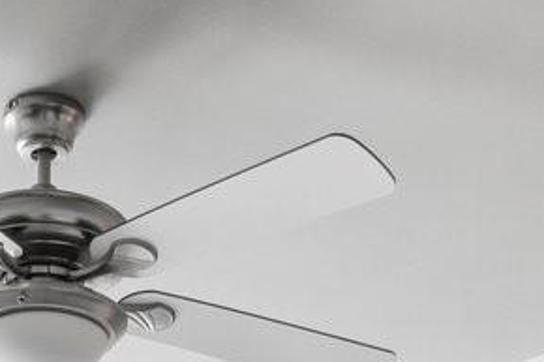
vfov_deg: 9.5
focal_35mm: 113
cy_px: 1075
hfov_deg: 17.9
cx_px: 92
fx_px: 1707
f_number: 11
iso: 100
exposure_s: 1/6
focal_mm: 16
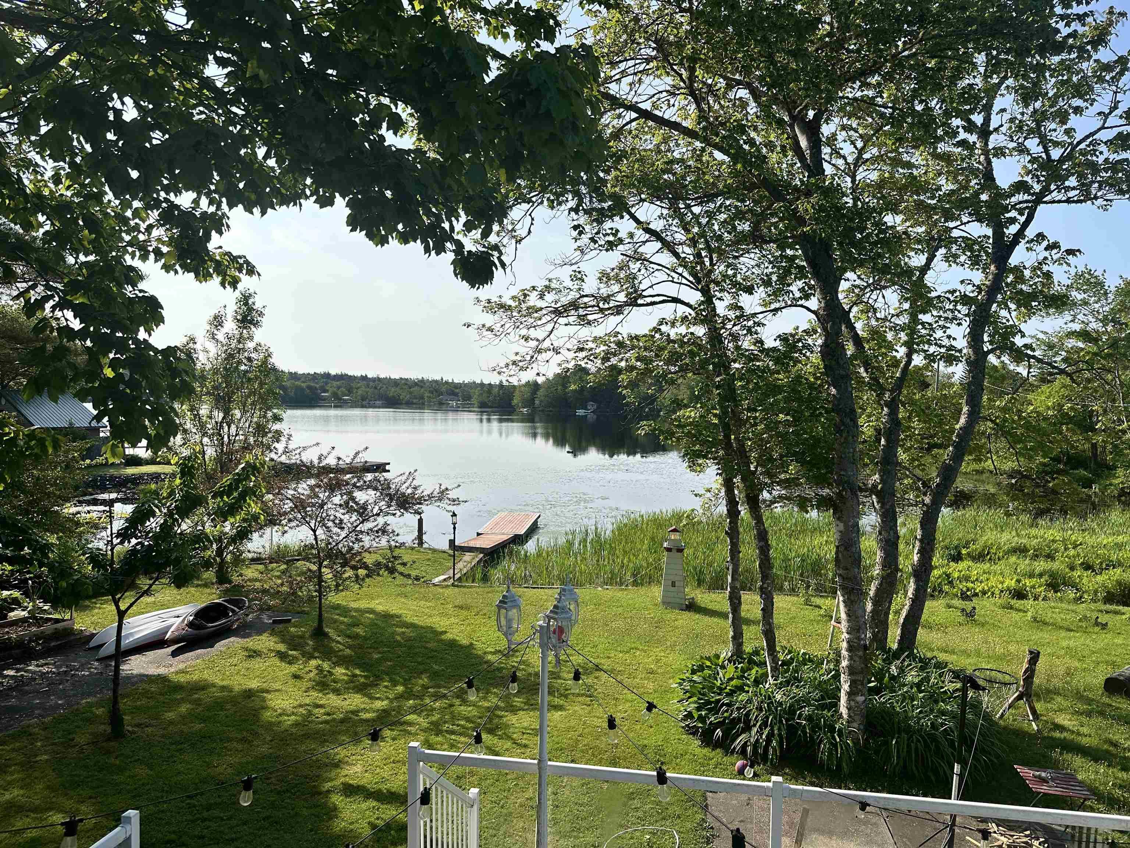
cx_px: 565
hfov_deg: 71.6
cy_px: 424
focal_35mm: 24
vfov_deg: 56.8
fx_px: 783
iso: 80
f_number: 1.78
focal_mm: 6.86
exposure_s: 1/5525
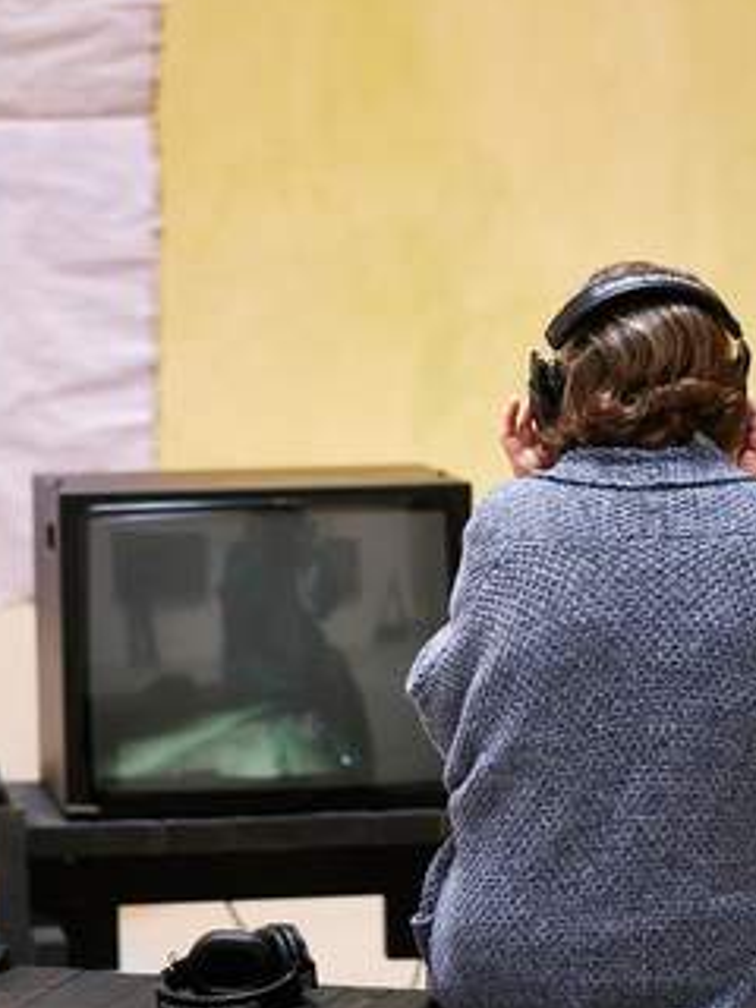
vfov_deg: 12.4
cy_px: 702
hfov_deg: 9.3
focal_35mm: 159
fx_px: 4630
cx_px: 369
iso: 320
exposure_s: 1/125
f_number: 1.2
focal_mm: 56
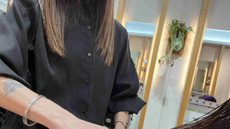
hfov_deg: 69.9
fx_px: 165
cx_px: 113
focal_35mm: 27
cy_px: 83
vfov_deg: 42.4
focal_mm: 2.71
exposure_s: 1/60
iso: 320
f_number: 2.2
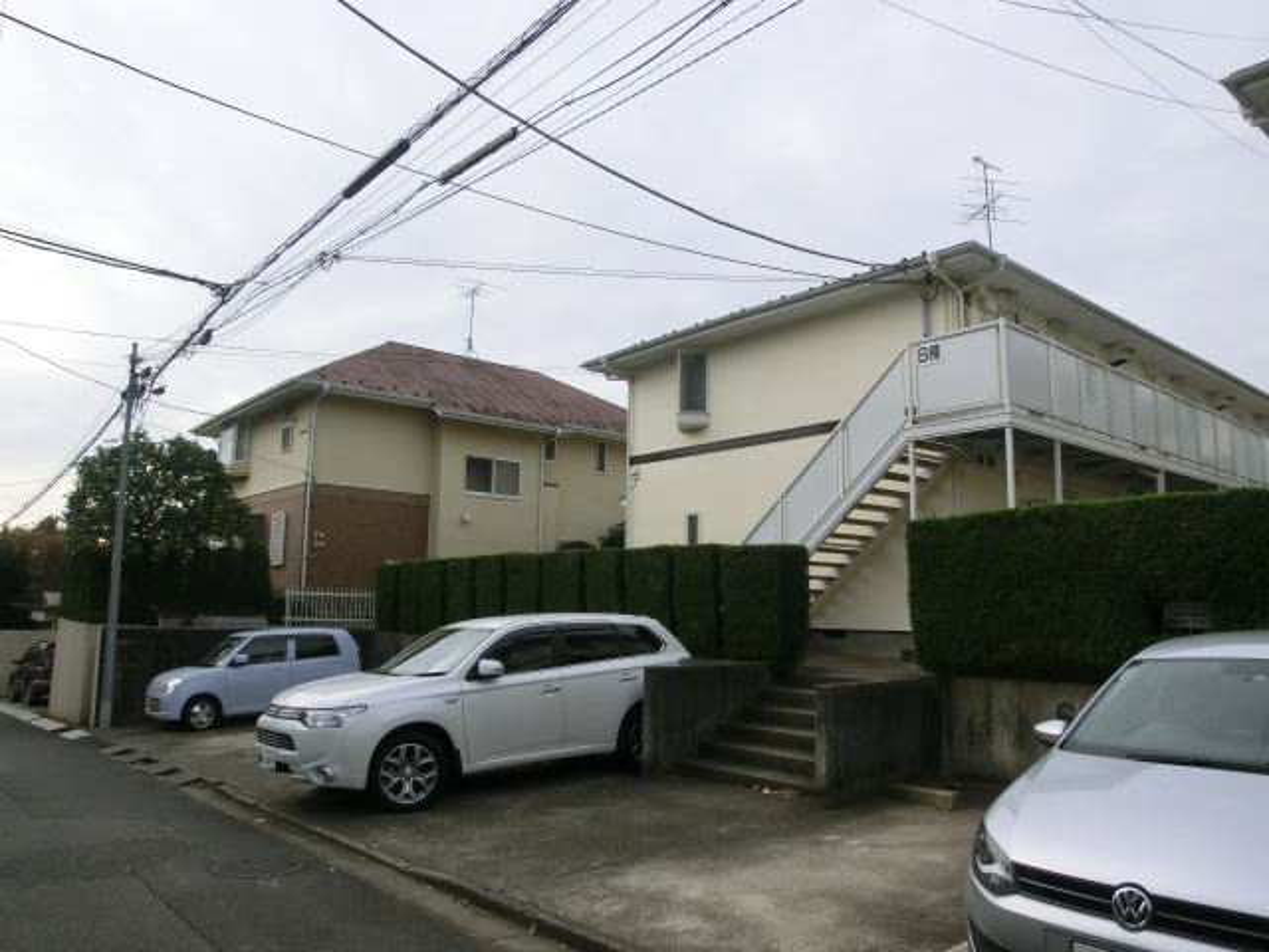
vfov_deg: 56.8
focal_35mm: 24
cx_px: 634
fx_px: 880
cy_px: 476
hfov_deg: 71.6
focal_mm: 4.24
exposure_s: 1/800
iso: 80
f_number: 3
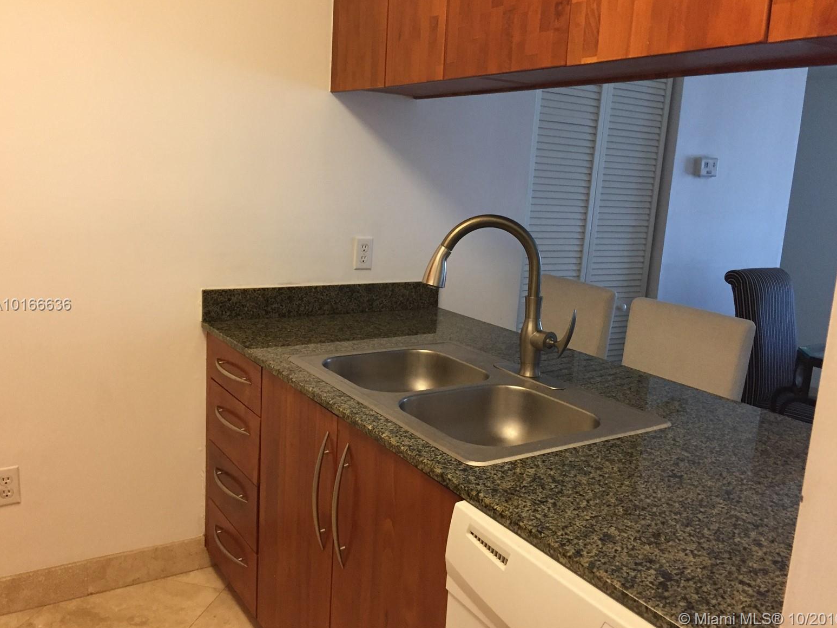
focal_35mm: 30
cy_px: 305
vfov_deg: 46.8
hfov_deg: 60.0
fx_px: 725
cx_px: 421
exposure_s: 1/30
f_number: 2.2
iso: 160
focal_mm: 4.15
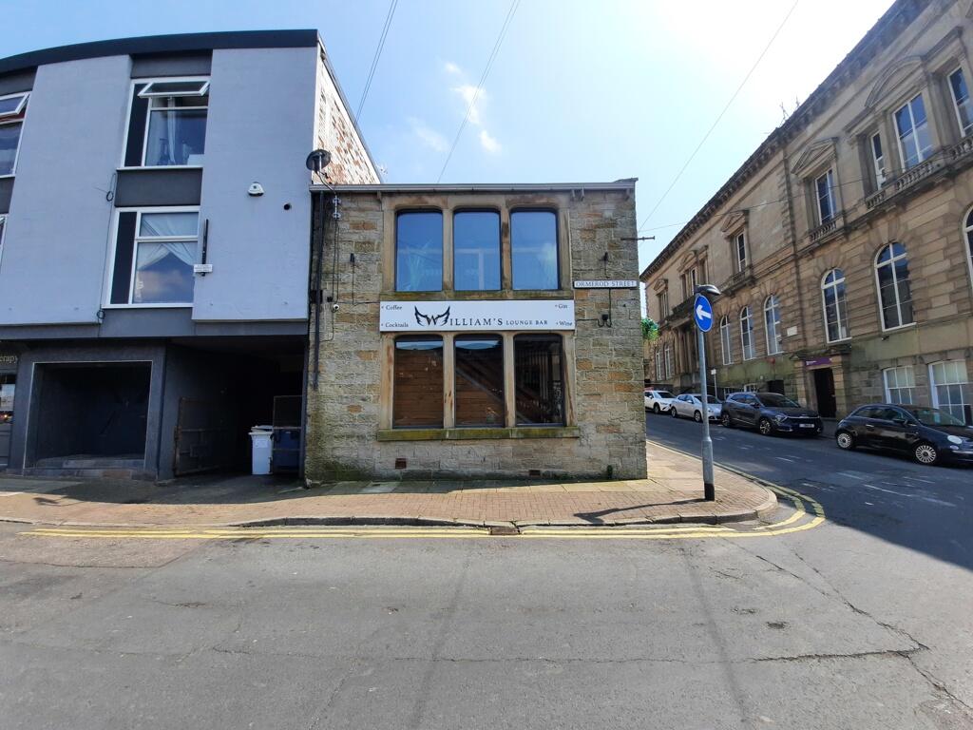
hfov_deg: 106.2
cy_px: 365
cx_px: 486
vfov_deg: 89.9
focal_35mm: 13
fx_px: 365
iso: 40
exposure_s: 1/949
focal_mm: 1.74
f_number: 2.2
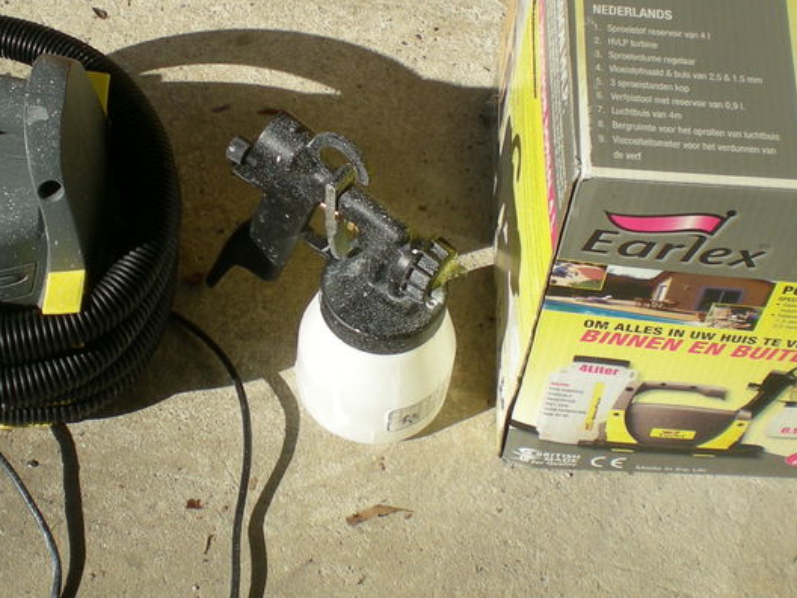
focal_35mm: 72
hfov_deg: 27.0
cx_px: 362
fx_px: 1658
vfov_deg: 20.4
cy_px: 236
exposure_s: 1/400
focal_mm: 6.3
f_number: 4.6
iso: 50
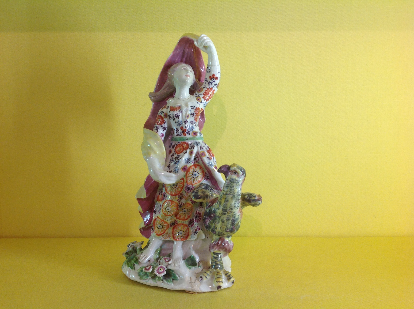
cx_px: 207
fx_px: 418
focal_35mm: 35
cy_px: 154
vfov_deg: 40.6
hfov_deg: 52.7
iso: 64
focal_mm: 4.28
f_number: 2.4
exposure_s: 1/40
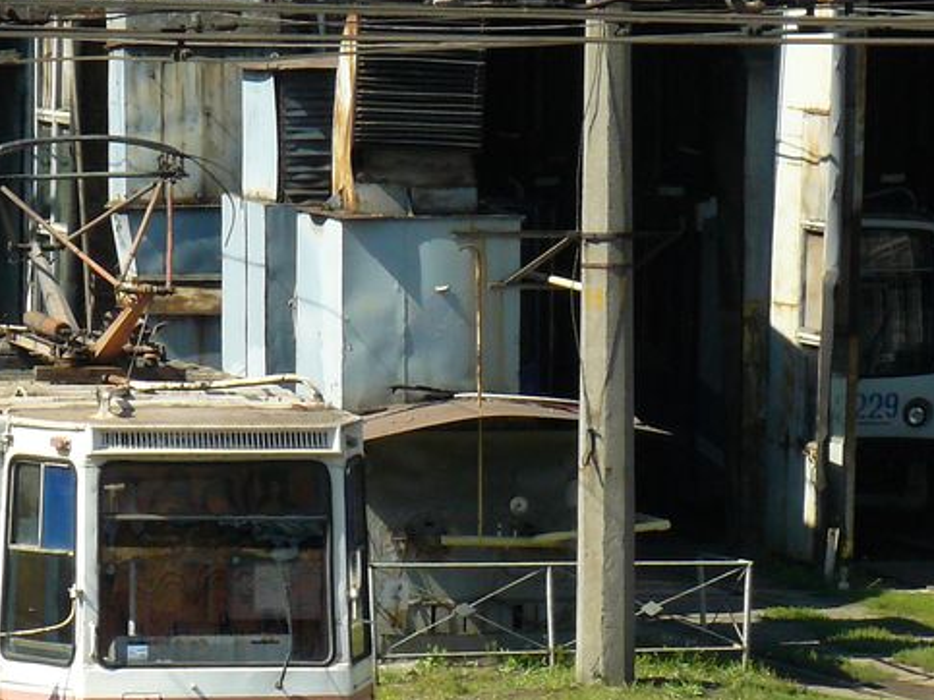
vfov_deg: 4.3
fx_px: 9387
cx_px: 44
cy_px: 404
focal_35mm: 348
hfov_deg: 5.7
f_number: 8
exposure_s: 1/250
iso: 200
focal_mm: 27.4
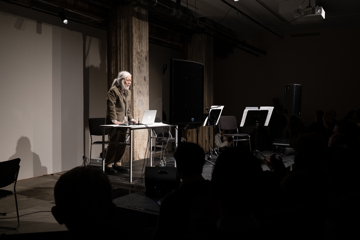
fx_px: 350
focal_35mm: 35
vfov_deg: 37.9
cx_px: 180
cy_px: 120
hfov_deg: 54.4
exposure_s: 1/40
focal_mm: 23
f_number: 5
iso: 3200
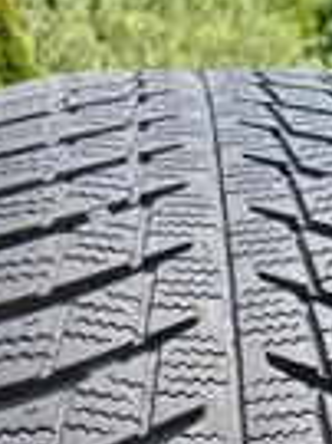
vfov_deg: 21.7
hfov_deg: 18.9
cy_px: 641
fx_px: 986
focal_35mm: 77
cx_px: 263
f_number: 1.8
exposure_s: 1/175
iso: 20
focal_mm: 3.98
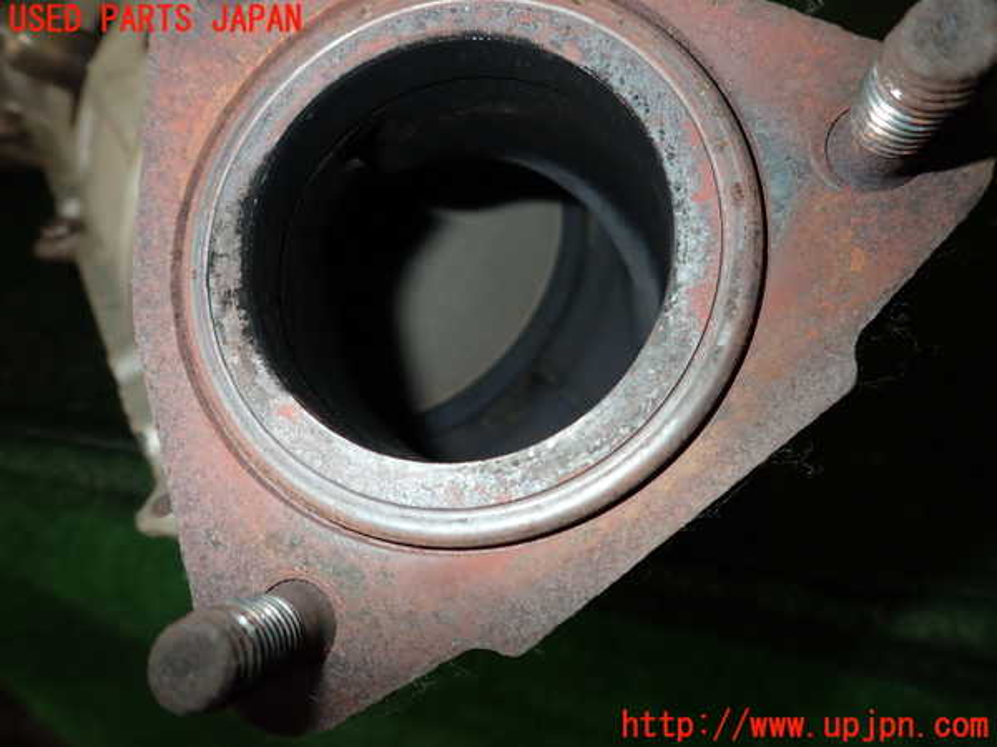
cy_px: 374
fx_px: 720
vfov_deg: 54.9
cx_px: 498
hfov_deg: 69.4
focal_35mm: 25
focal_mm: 4.5
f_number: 5.6
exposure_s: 1/30
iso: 200
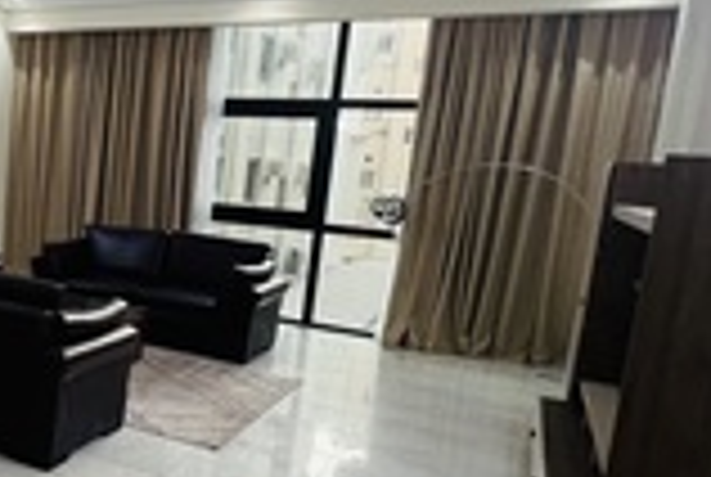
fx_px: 772
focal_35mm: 39
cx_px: -115
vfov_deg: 34.3
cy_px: 254
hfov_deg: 38.5
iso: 200
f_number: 1.8
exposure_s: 1/50
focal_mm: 1.57
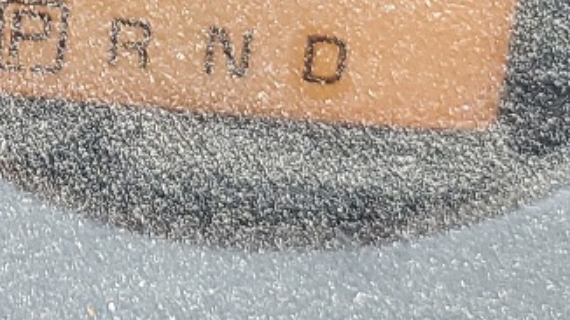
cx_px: -245
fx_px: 2100
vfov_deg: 8.0
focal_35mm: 139
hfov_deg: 14.6
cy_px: -467
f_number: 1.5
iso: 98
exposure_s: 1/120
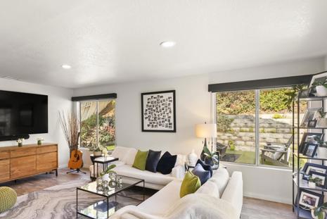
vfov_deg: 57.2
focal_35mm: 22
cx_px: 129
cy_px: 123
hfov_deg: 77.6
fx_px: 200
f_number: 8
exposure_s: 1/10
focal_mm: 16
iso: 500
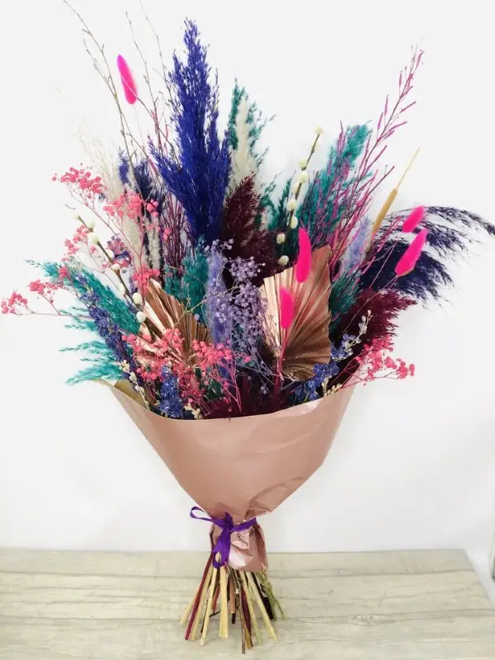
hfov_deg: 28.0
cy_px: 330
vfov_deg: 36.8
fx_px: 991
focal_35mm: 52
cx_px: 248
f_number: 2.4
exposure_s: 1/50
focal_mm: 6
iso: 50
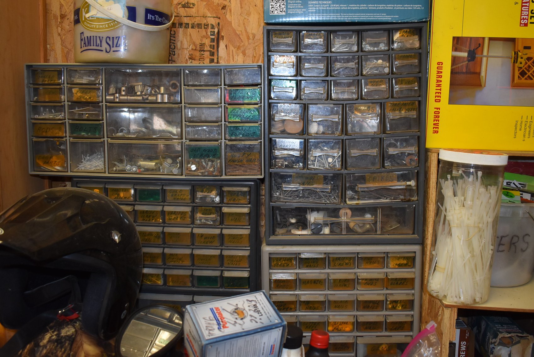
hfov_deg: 57.2
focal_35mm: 33
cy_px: 178
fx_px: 490
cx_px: 267
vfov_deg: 40.0
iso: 800
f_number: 3.8
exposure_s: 1/160
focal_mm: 22
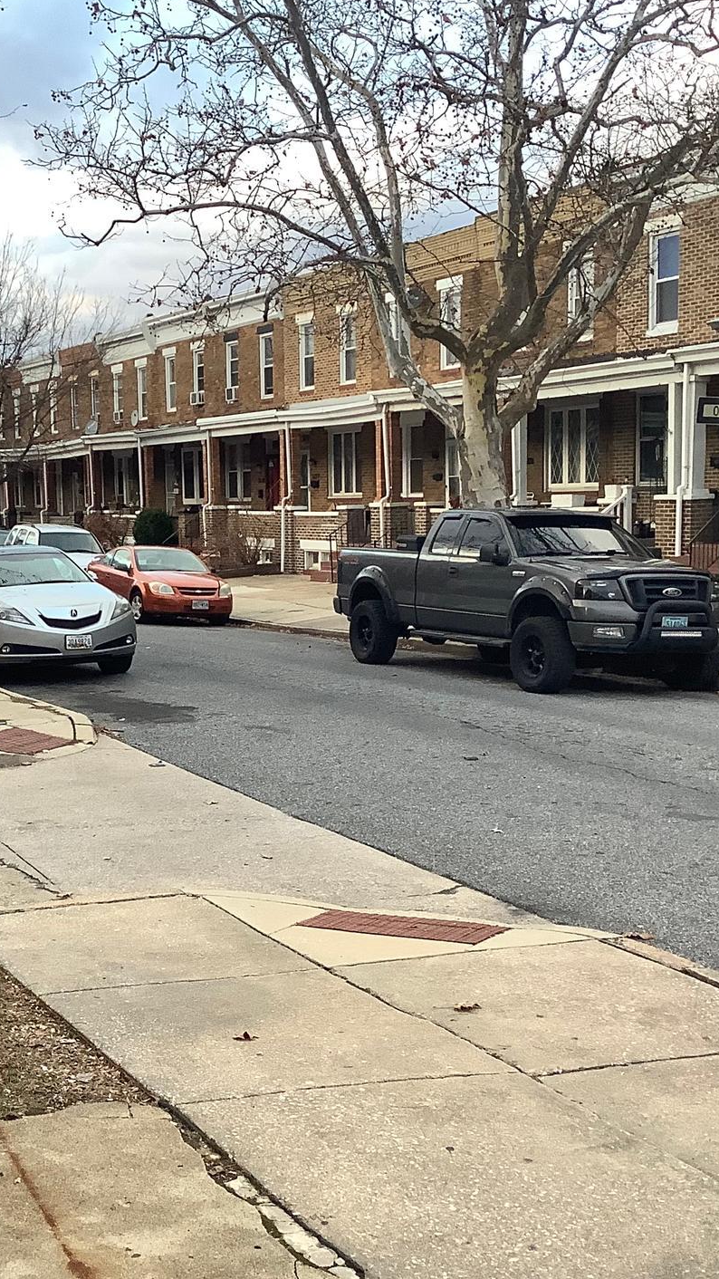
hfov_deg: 24.0
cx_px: 135
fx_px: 1661
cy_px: 671
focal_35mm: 49
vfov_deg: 42.1
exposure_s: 1/120
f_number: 2.4
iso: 100
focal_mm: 3.3
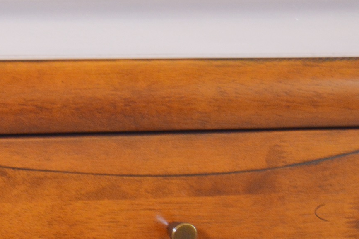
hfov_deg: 13.5
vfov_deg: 9.0
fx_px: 1510
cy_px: 216
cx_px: 64
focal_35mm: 151
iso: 800
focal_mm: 35
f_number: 4.5
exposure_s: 1/50
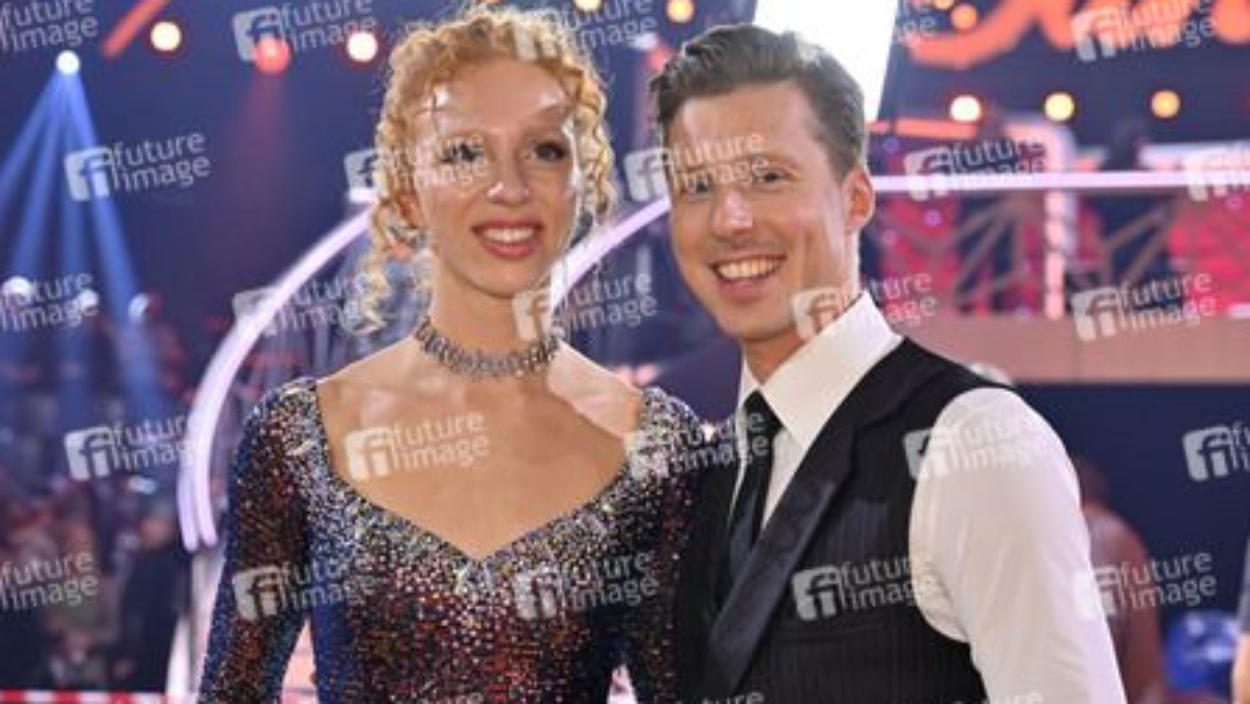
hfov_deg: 36.6
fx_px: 1890
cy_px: 377
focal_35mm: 57
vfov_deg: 21.1
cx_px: 622
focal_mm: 54
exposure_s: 1/200
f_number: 3.5
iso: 800
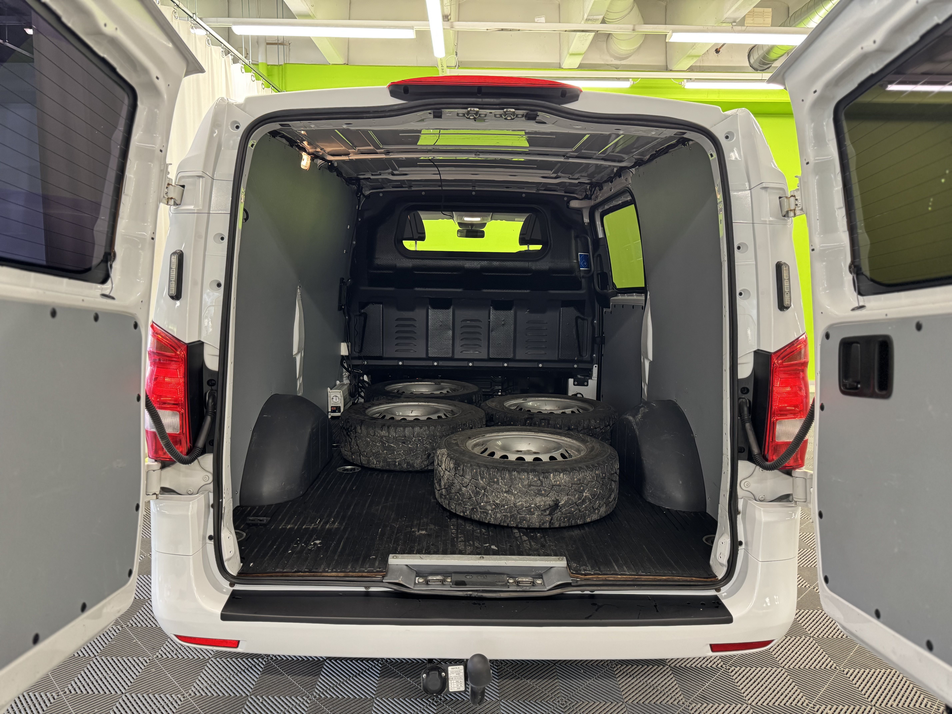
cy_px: 357
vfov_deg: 56.8
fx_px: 660
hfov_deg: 71.6
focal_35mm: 24
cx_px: 476
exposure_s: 1/50
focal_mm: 6.76
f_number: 1.78
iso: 320
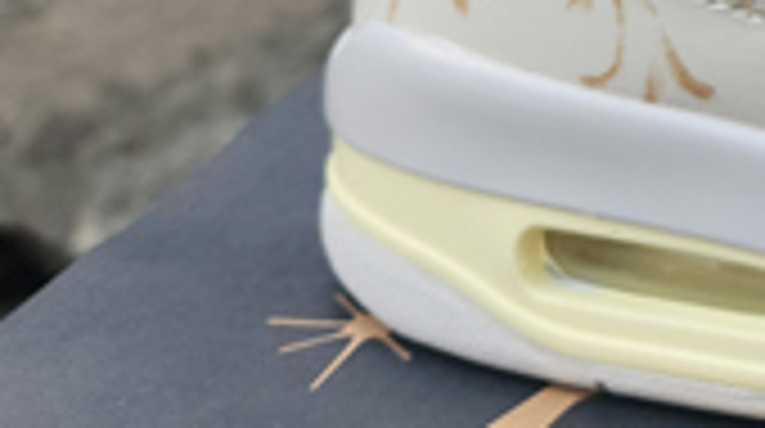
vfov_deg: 11.5
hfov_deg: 18.8
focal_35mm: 96
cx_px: 1246
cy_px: -372
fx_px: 1944
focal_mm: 5.4
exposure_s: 1/100
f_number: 1.8
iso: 32
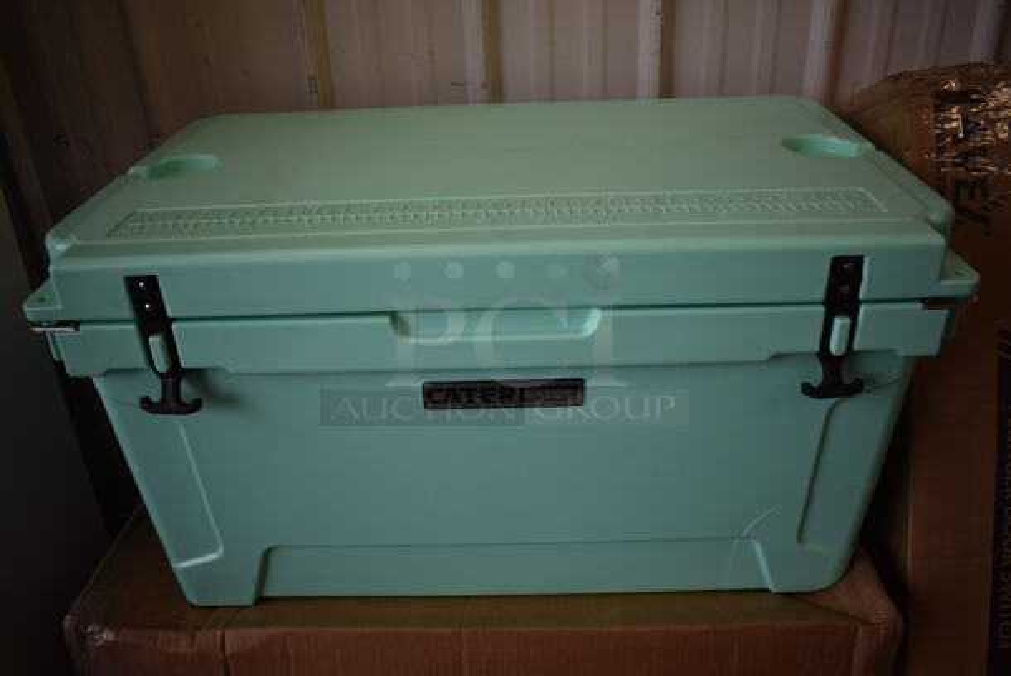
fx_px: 759
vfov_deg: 48.0
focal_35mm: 27
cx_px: 506
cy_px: 338
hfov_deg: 67.3
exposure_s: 1/250
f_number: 3.5
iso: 400
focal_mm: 18
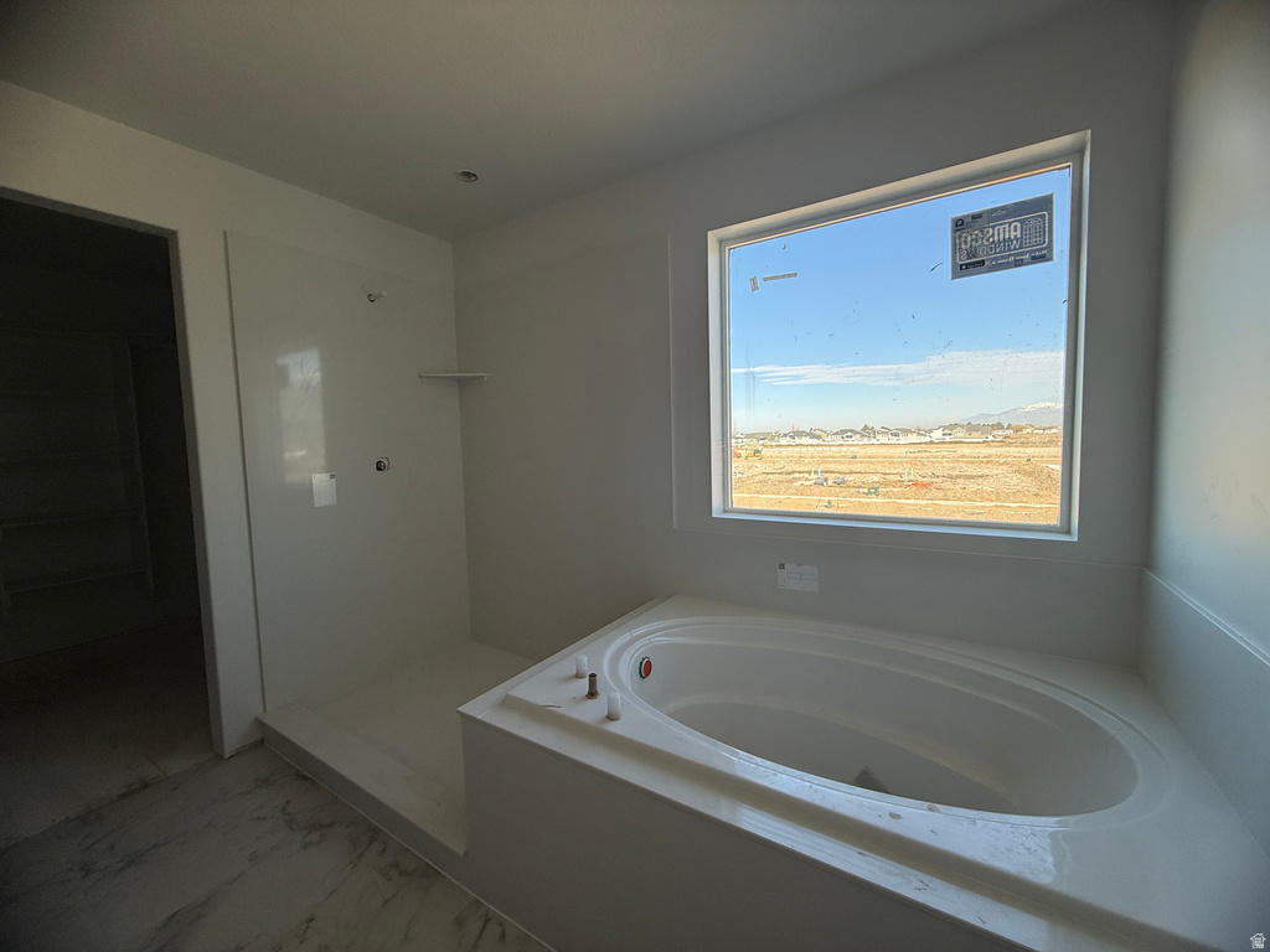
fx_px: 514
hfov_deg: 102.1
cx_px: 635
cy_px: 476
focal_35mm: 14
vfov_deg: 85.7
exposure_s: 1/328
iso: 64
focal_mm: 2.22
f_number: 2.2
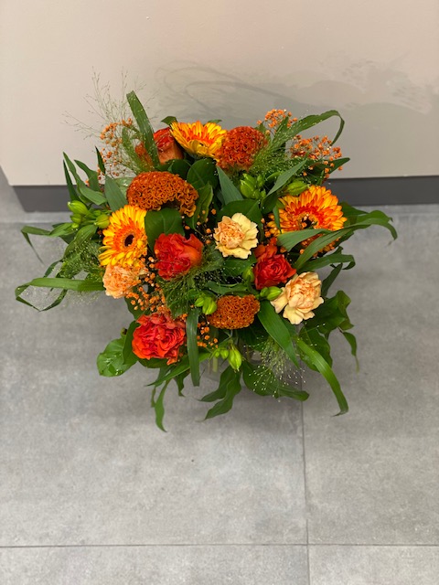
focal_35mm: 52
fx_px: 879
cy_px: 292
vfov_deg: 36.8
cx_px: 220
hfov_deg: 28.0
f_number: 2
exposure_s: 1/50
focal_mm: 6
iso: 125
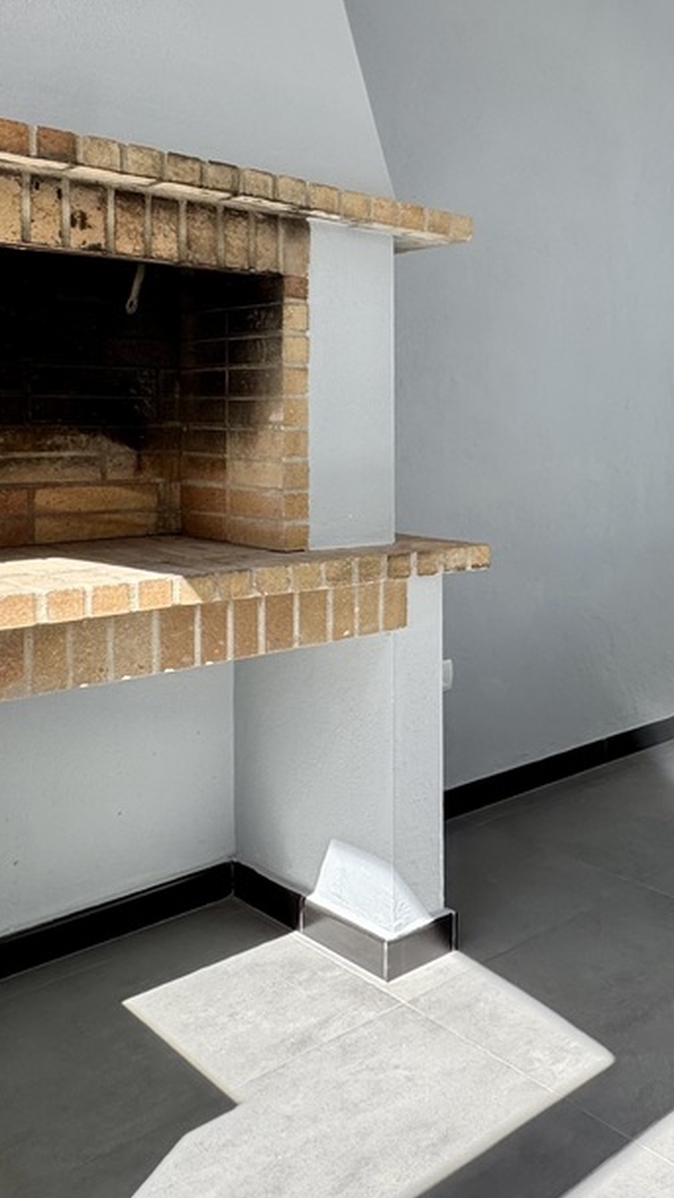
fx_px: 1017
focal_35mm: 32
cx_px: 819
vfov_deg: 60.2
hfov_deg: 30.7
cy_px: 444
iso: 40
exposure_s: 1/430
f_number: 2.2
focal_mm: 2.22
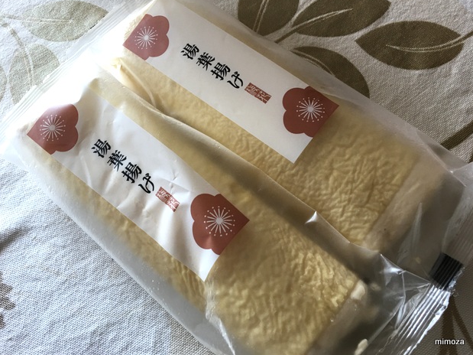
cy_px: 173
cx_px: 232
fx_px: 410
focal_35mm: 30
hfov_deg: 60.0
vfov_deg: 46.8
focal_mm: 4.15
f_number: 2.2
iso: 25
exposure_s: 1/30
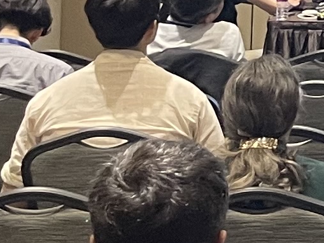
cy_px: -125
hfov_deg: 8.2
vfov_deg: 7.4
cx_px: 1039
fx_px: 1854
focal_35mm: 198
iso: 200
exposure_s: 1/60
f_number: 1.6
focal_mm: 5.1
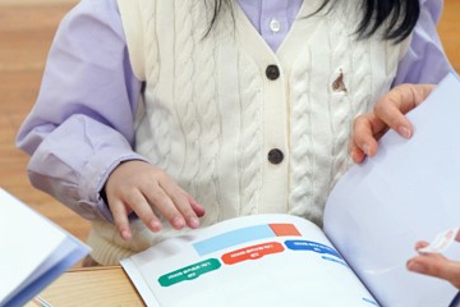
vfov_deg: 7.8
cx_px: 175
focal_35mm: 175
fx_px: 2236
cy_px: -24
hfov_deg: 11.7
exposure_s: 1/160
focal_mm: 70
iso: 1600
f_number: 4
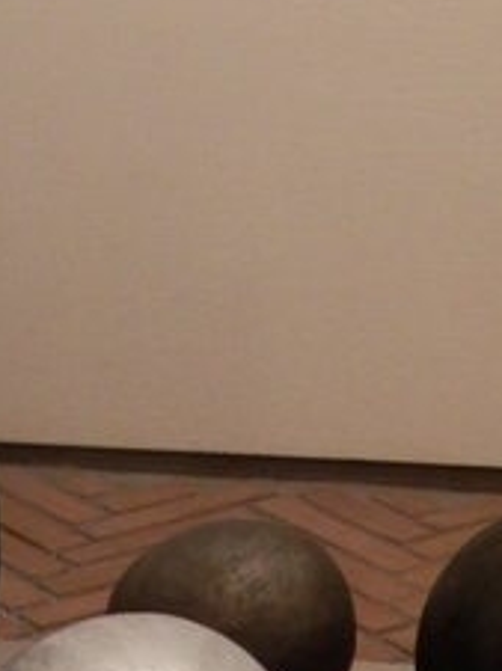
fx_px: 2577
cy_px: 64
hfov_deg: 11.1
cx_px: 110
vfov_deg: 14.7
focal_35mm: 133
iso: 800
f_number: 3.8
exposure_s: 1/40
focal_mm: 8
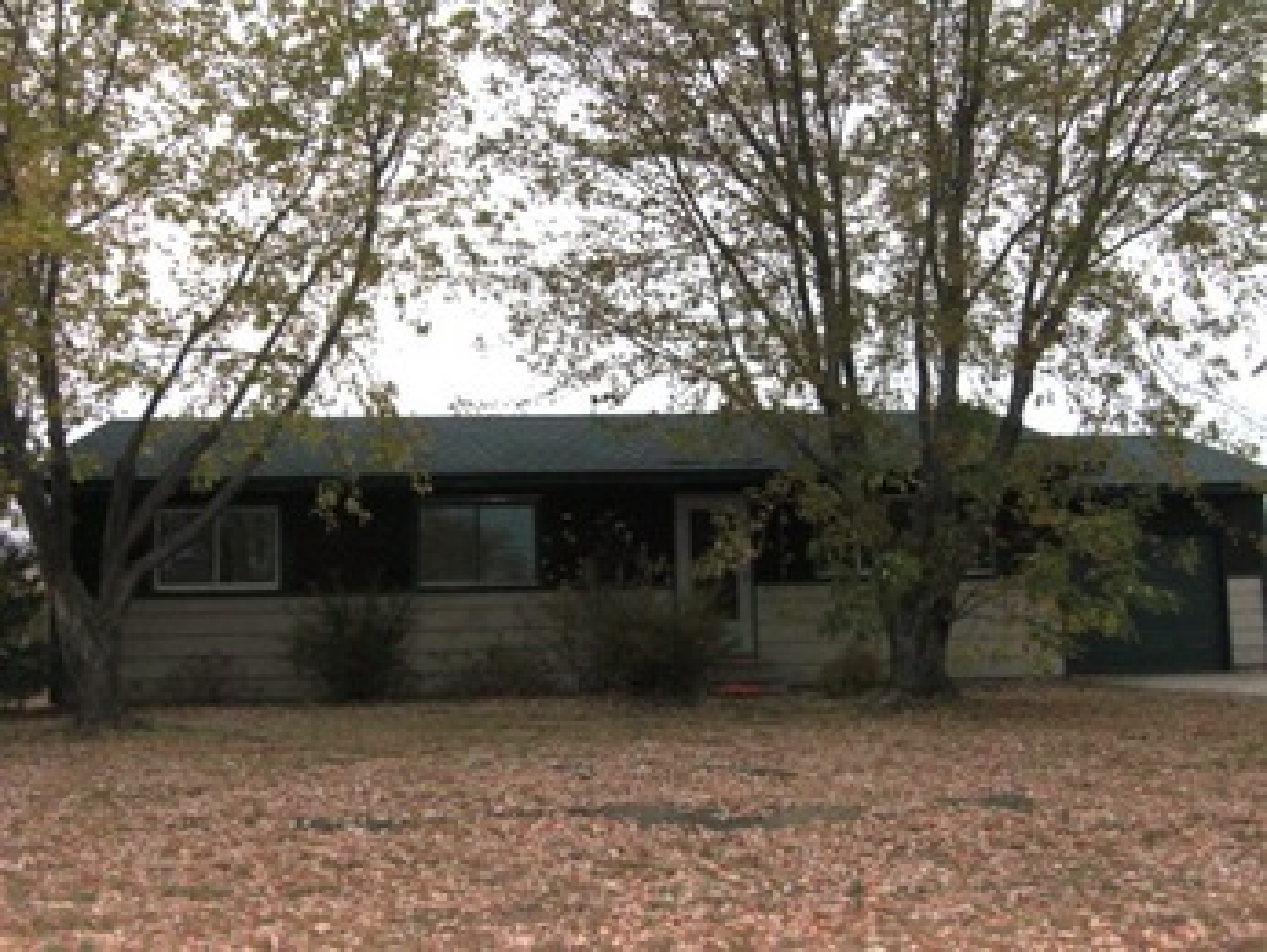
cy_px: 476
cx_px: 634
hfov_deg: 47.8
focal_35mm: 39
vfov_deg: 36.9
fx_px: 1428
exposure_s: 1/60
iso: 200
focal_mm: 6.9
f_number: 3
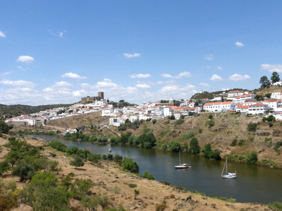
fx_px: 253
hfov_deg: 58.4
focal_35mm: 31
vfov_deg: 45.4
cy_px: 106
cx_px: 141
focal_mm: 5.4
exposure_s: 1/1600
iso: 100
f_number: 4
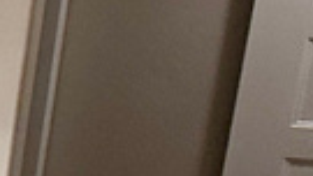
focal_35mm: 116
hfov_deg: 11.0
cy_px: 218
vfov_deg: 10.3
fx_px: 963
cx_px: -652
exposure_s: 1/150
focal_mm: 2.22
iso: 64
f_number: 2.2
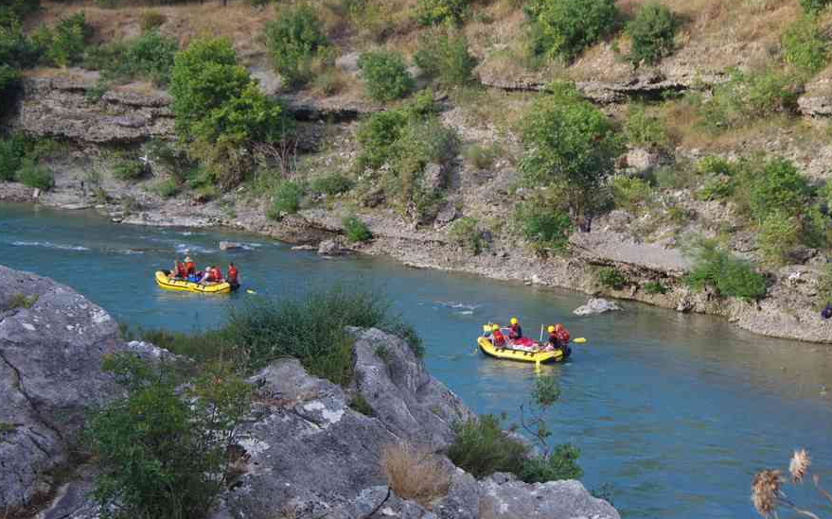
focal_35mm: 96
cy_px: 260
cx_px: 406
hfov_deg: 21.7
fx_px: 2167
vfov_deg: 13.7
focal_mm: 55
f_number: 8
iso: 400
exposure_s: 1/100
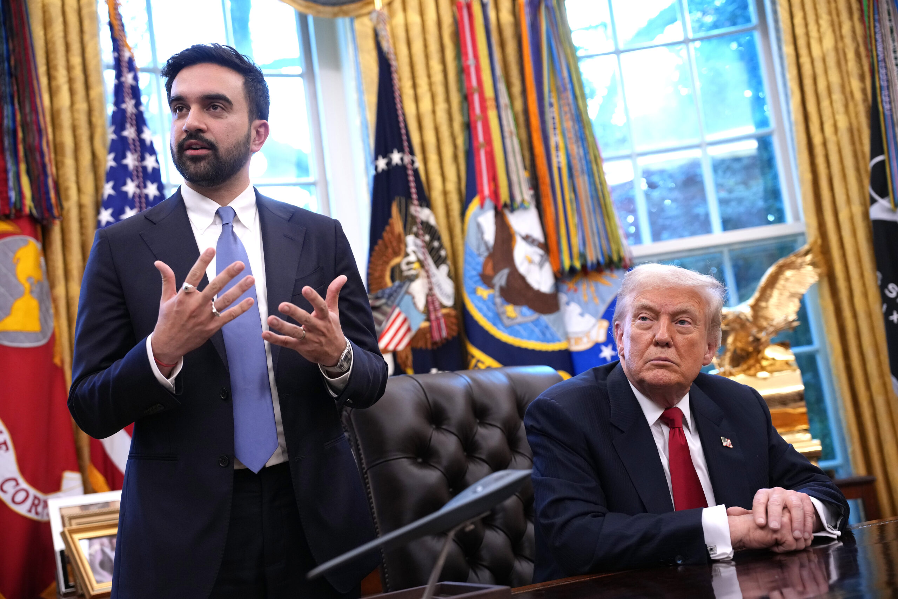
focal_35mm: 45
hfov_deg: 43.6
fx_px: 1122
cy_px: 300
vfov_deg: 29.9
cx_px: 449
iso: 2500
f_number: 2.8
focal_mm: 45
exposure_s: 1/320
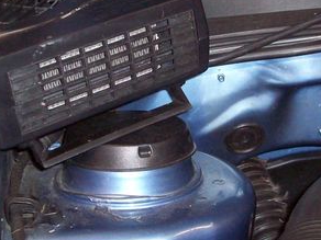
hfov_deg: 24.1
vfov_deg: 18.2
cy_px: 107
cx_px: 200
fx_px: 751
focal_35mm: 81
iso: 160
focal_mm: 6.2
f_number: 2.8
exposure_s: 1/64
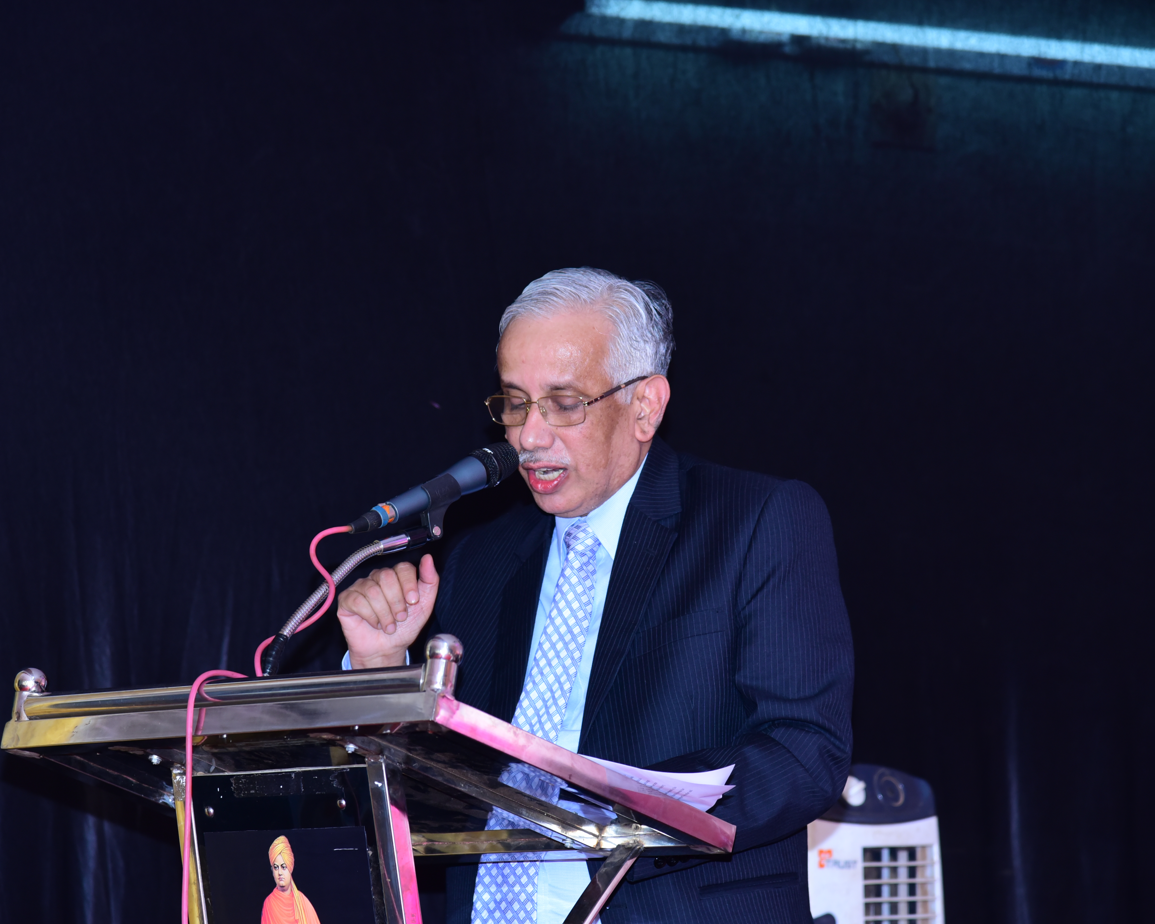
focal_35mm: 136
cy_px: 462
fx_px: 4649
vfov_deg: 11.4
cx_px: 541
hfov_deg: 14.2
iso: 1000
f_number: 4.5
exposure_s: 1/125
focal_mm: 120
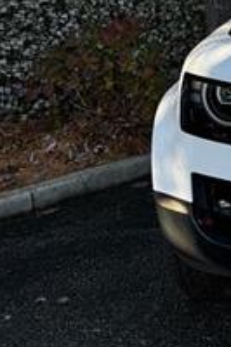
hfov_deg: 17.6
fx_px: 607
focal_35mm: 63
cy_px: 101
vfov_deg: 31.5
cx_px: 408
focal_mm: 6.76
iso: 80
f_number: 1.78
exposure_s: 1/627
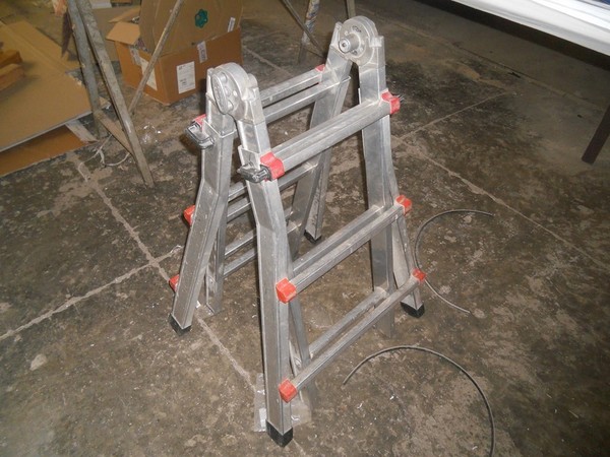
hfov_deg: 65.3
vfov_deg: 51.4
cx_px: 305
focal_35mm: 27
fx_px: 476
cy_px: 228
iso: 250
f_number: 3.2
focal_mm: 4.9
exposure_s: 1/25
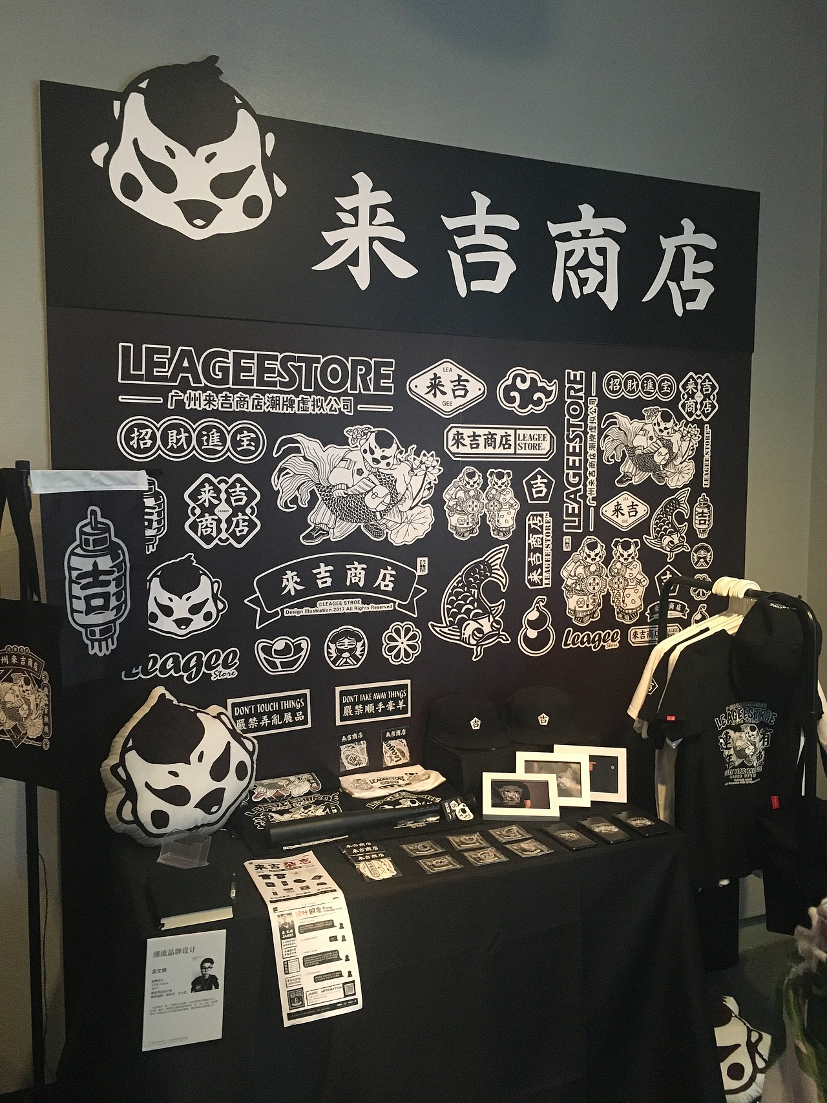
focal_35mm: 29
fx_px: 924
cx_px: 414
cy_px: 552
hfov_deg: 48.2
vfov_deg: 61.7
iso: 200
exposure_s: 1/33
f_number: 2.2
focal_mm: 4.15
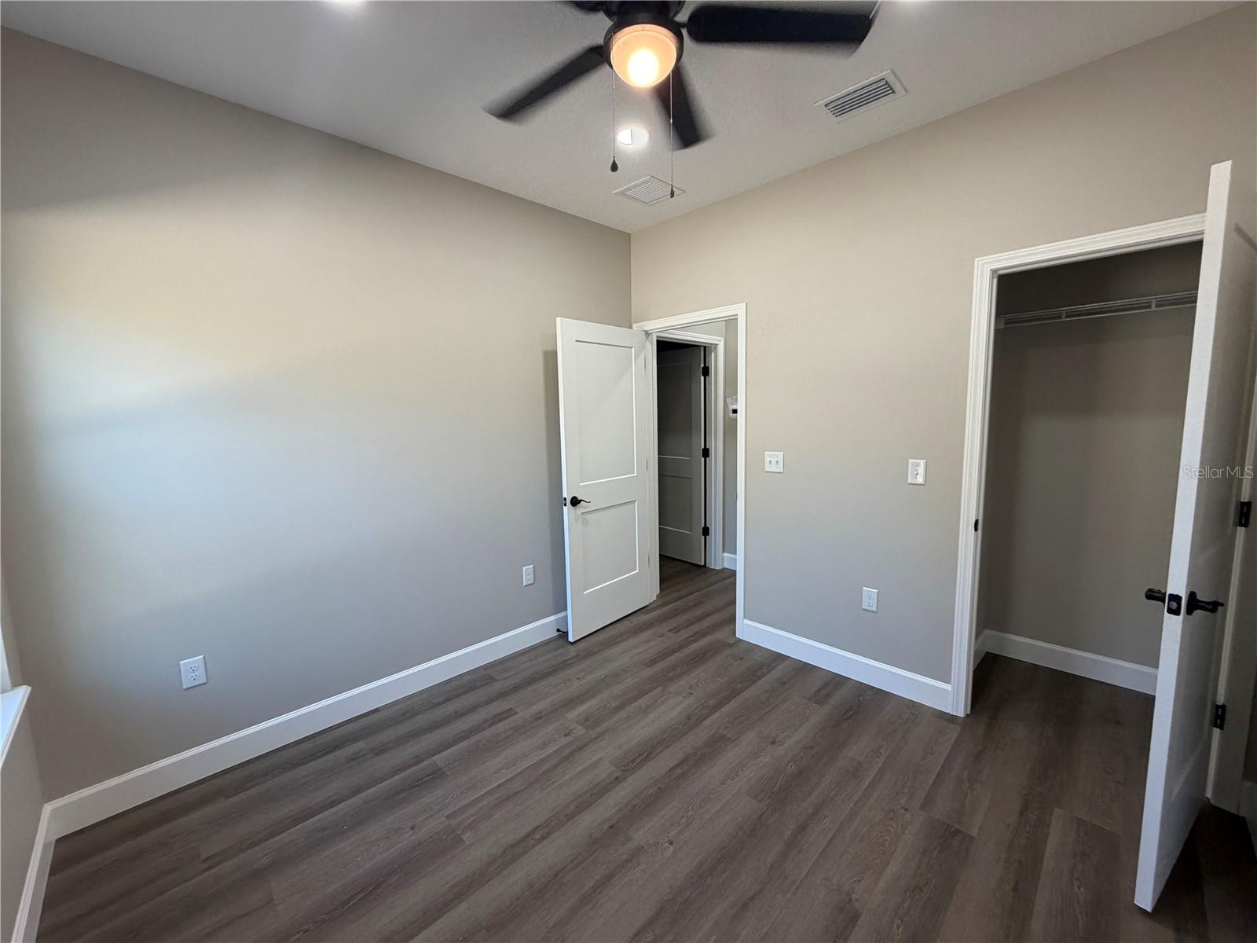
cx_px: 628
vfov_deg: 85.7
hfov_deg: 102.1
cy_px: 472
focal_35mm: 14
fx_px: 508
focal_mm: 2.22
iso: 200
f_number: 2.2
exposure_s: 1/120
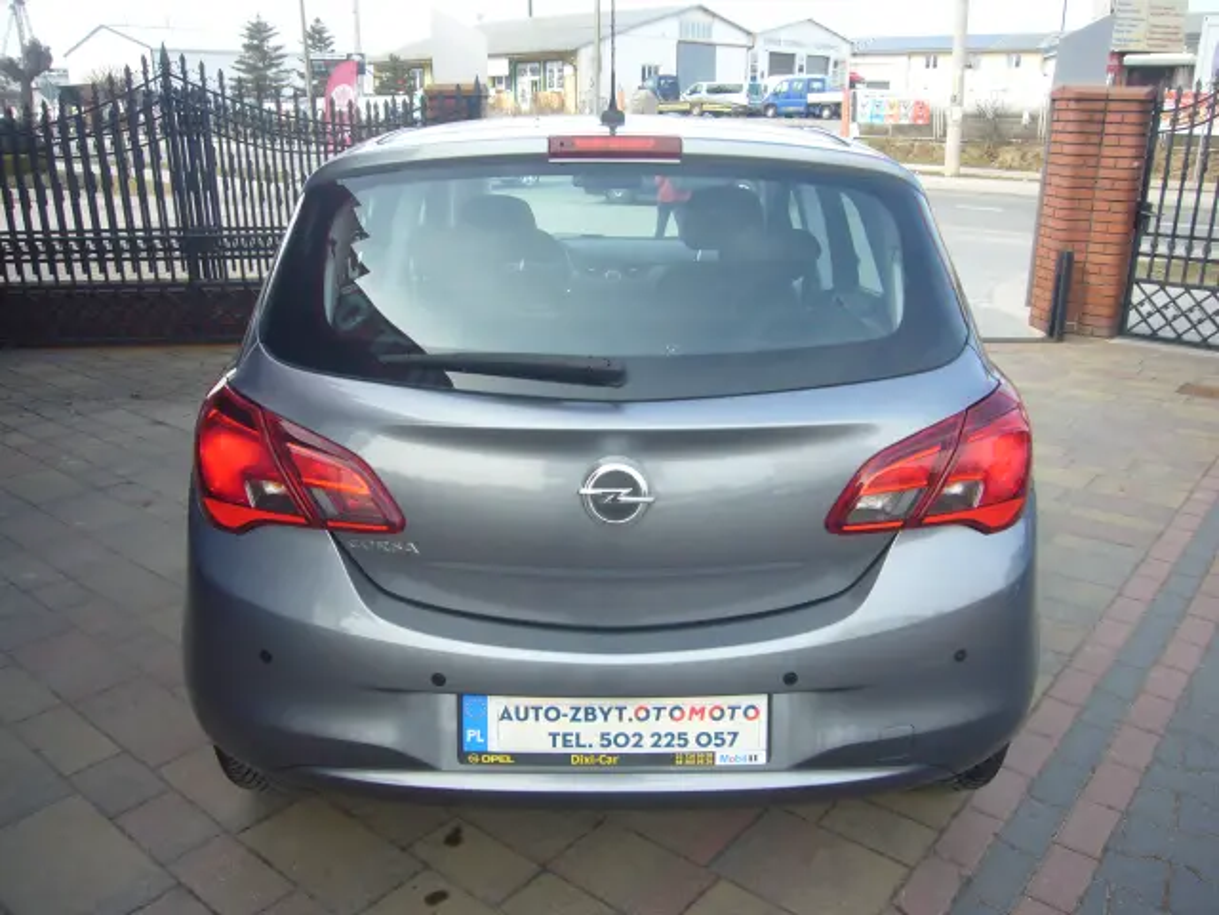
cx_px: 610
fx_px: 986
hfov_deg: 63.4
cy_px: 458
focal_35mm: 28
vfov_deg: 49.7
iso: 80
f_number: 2.8
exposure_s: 1/200
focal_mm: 4.6
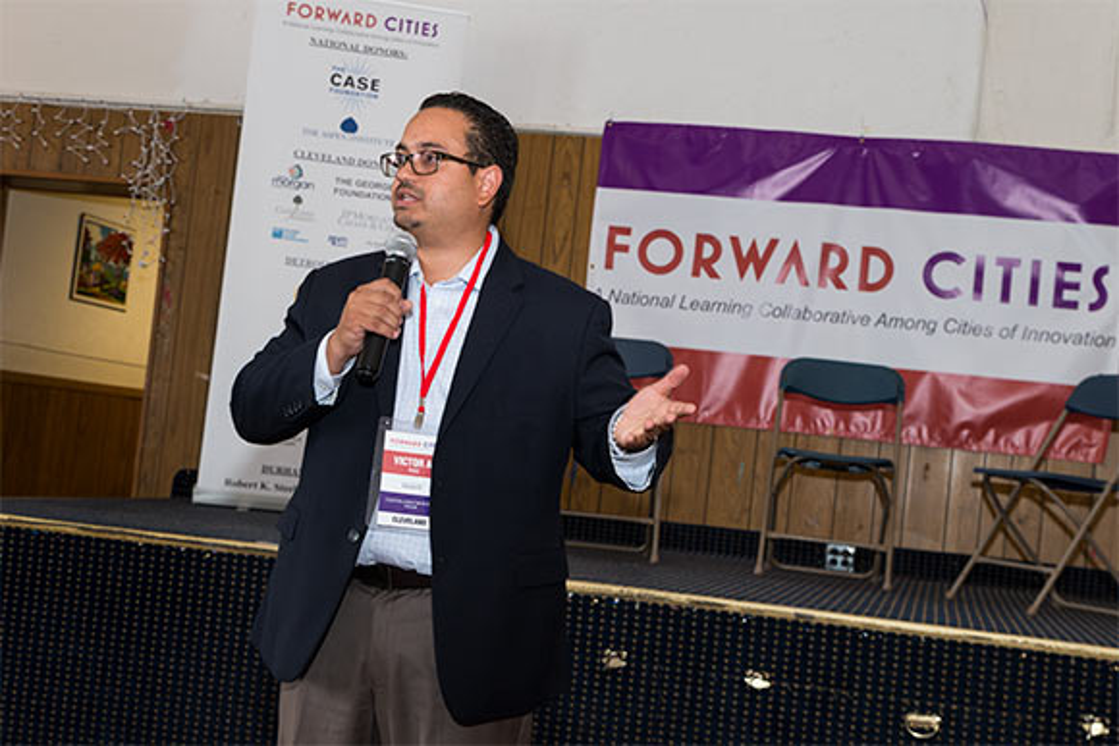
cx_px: 560
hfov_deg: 42.7
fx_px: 1430
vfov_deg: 29.3
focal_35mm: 46
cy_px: 373
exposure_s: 1/60
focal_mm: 46
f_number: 6.7
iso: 500
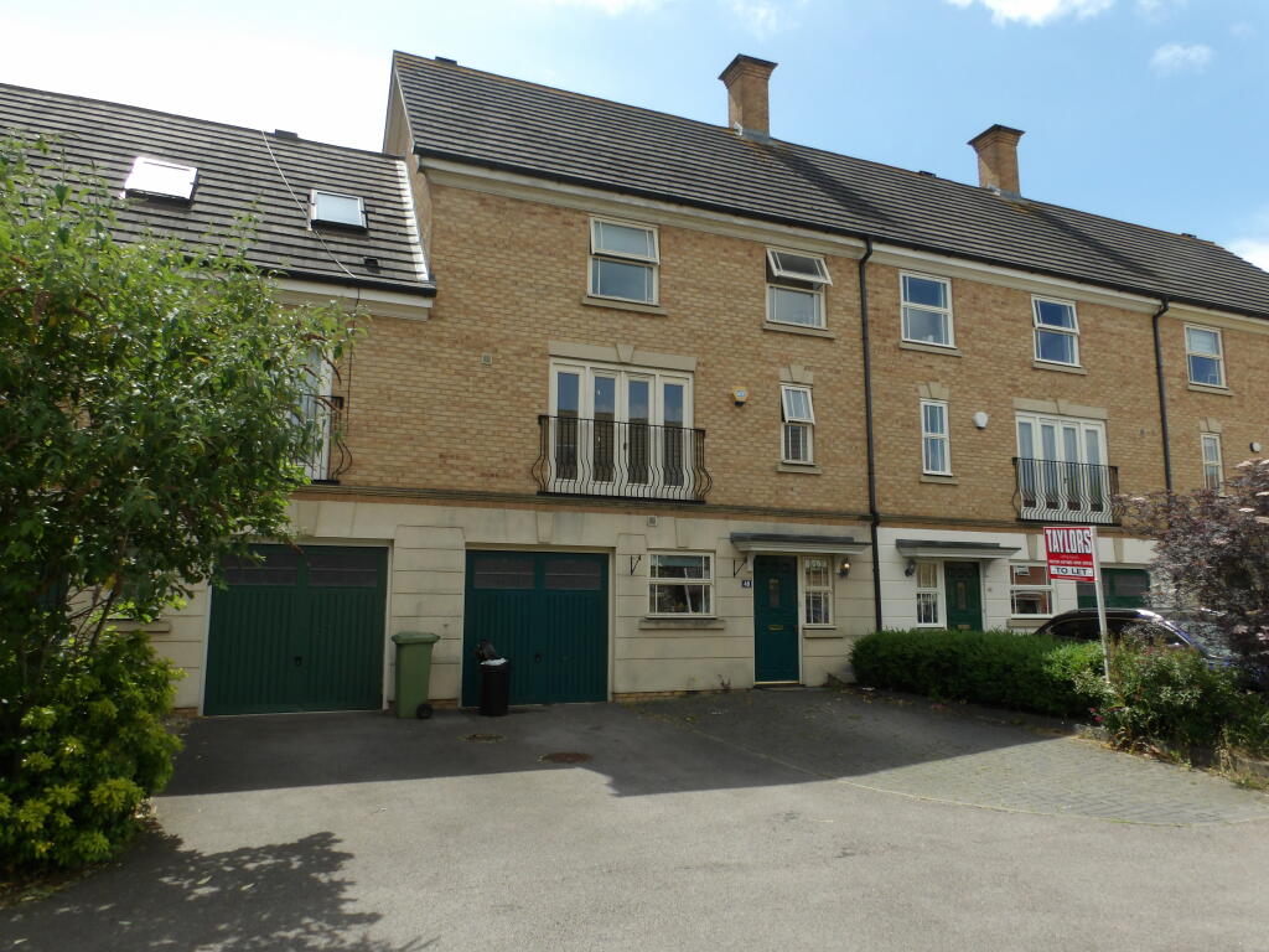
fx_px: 880
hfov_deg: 71.6
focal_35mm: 24
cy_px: 476
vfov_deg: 56.8
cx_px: 634
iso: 100
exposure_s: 1/614
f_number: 4.1
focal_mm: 4.3
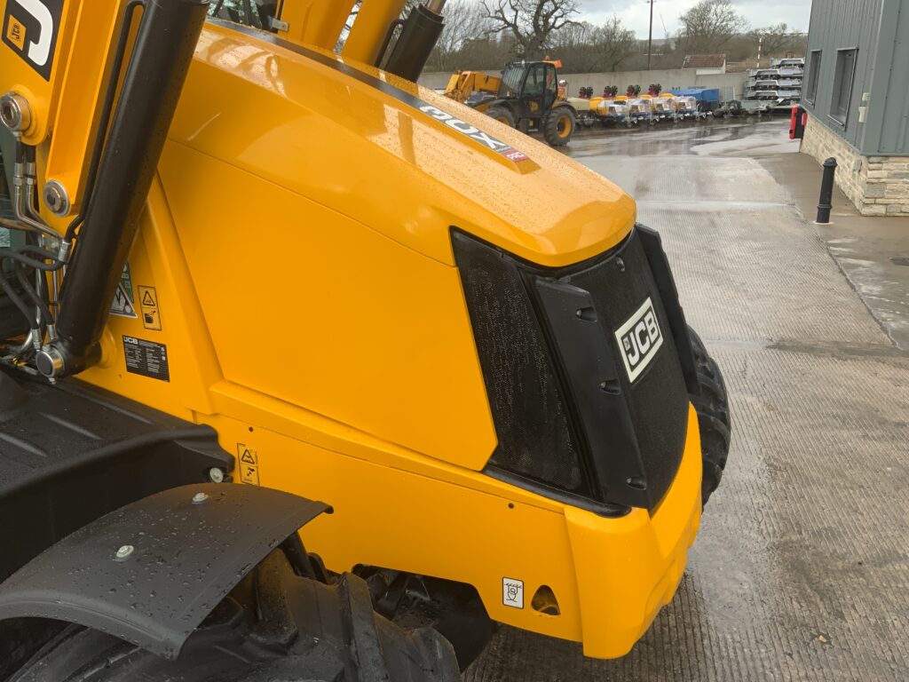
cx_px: 454
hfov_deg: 61.7
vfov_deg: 48.2
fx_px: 762
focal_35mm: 29
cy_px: 341
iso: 16
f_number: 1.8
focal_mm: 3
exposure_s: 1/428
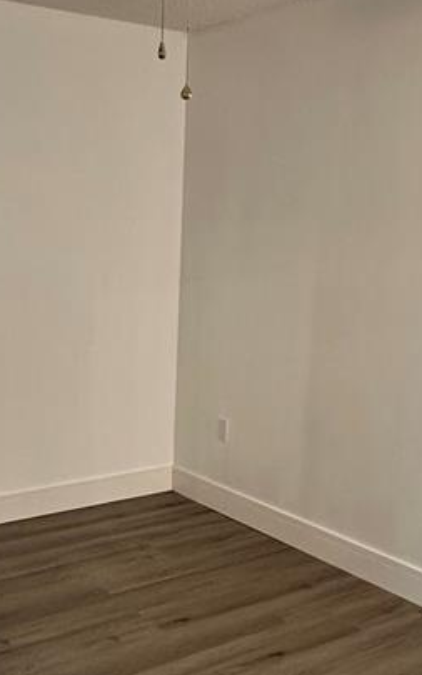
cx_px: 115
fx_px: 810
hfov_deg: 28.8
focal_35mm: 44
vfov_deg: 45.1
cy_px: 393
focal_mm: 2.22
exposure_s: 1/60
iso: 250
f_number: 2.2
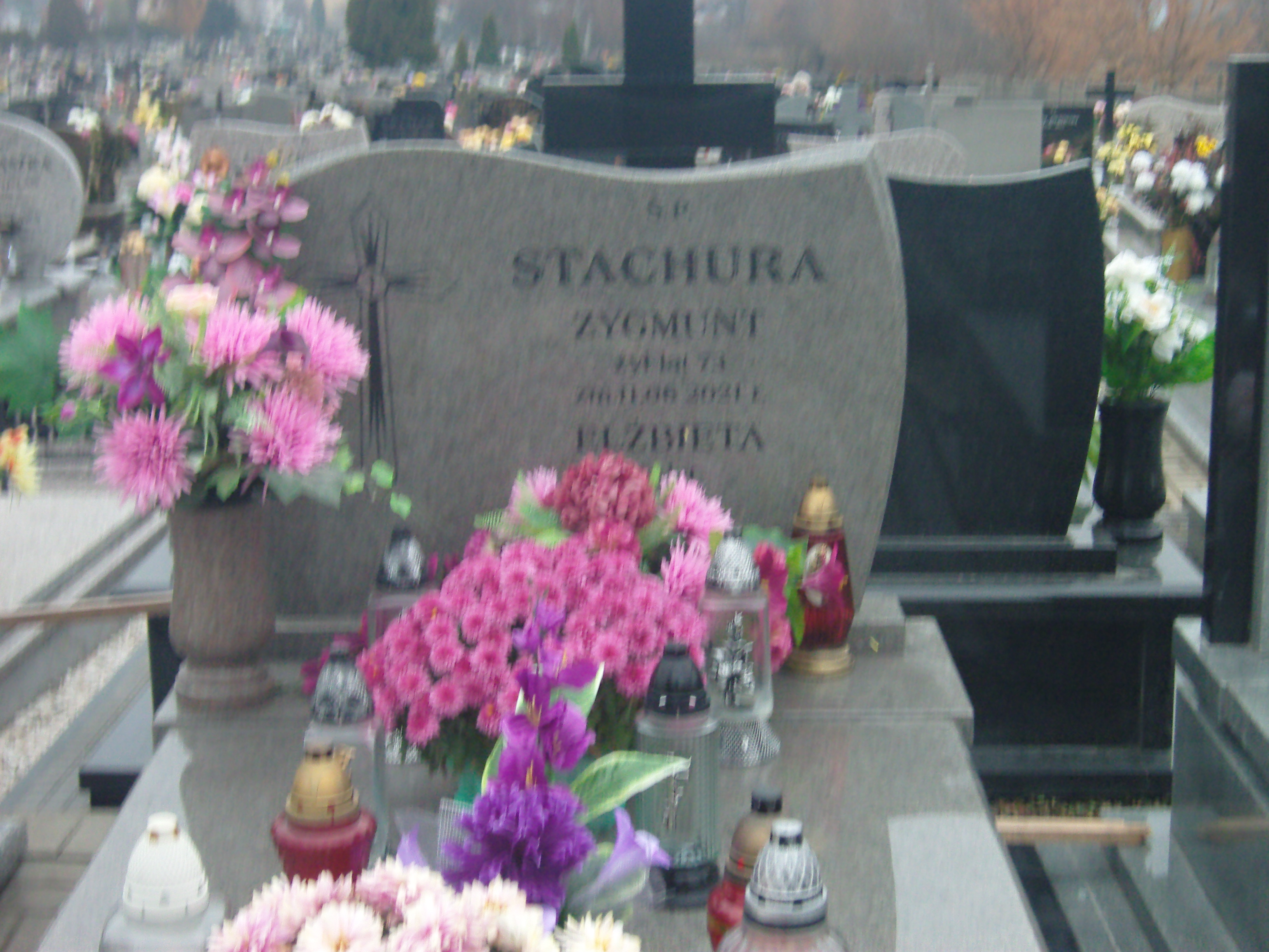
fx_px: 2310
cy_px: 476
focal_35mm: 63
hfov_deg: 30.7
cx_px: 634
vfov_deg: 23.3
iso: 200
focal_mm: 13.6
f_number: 3.8
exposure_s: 1/8
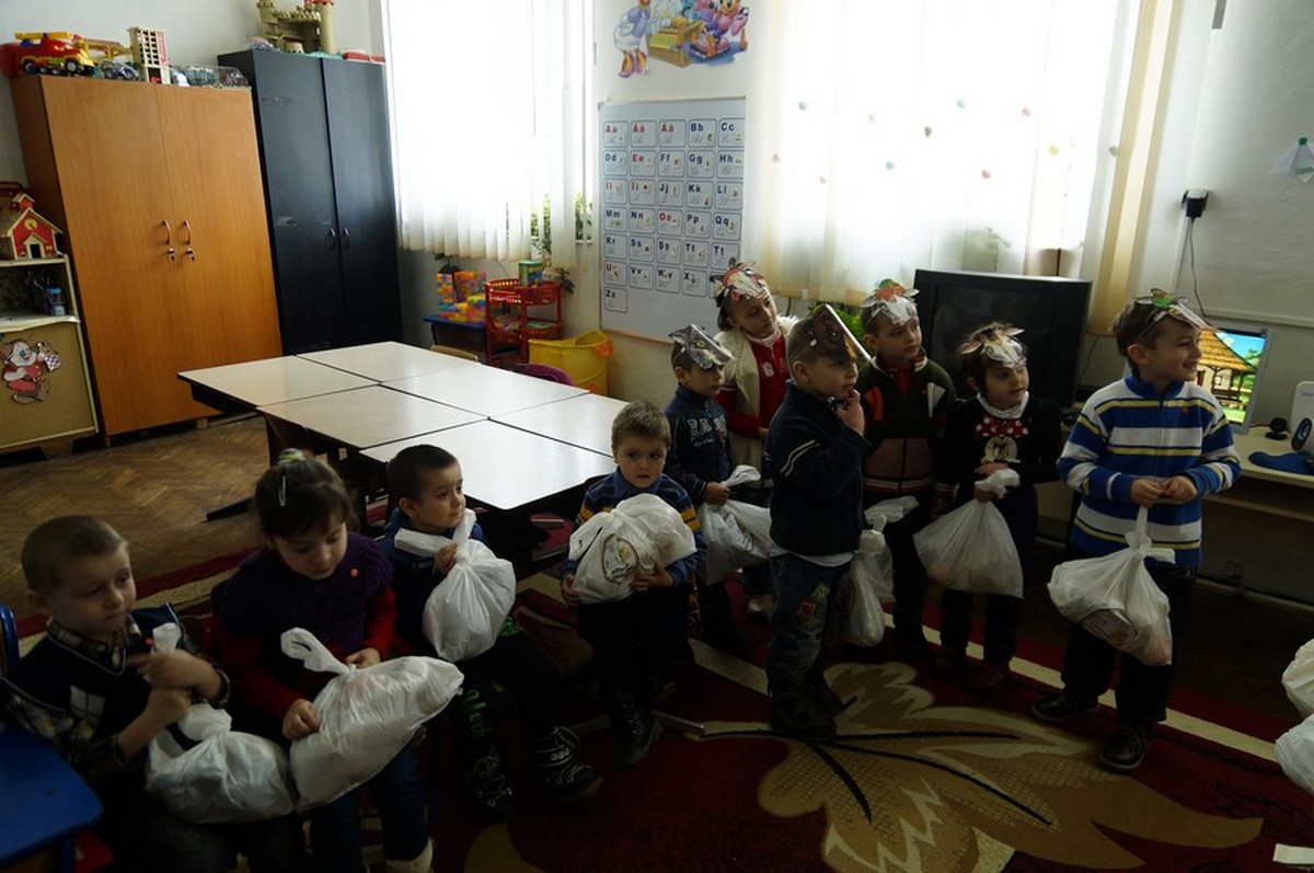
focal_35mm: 24
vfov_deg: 53.0
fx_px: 875
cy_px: 436
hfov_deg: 73.8
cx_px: 657
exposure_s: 1/30
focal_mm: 16
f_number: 2.8
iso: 200
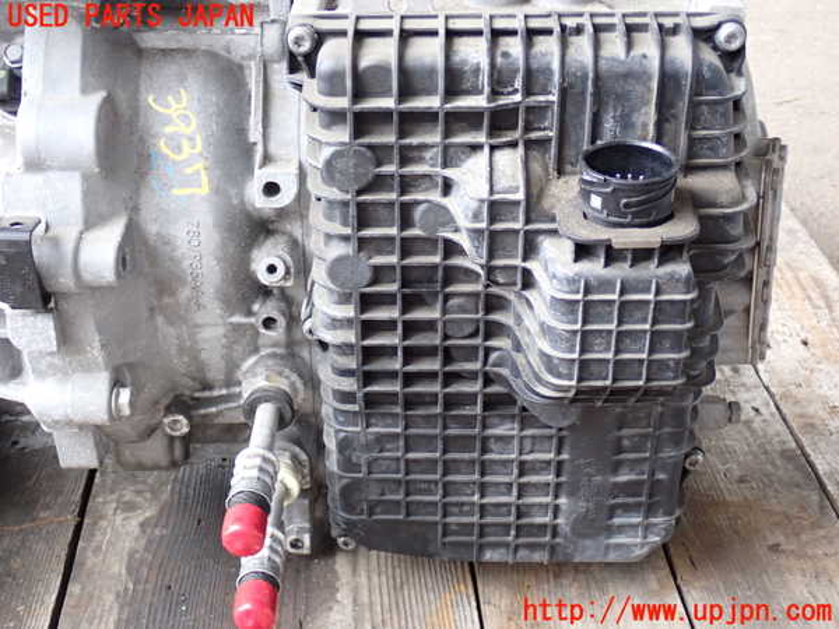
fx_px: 1212
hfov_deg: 38.2
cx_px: 420
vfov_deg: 29.1
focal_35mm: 50
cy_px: 314
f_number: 3.2
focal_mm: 9.01
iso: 250
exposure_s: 1/50
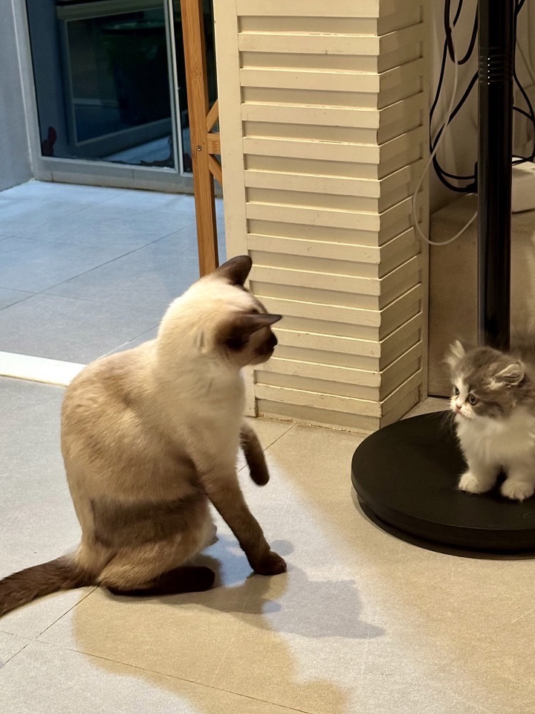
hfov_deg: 22.9
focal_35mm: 64
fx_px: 1319
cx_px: 294
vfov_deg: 30.2
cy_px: 397
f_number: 1.78
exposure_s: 1/25
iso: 400
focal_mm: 6.86
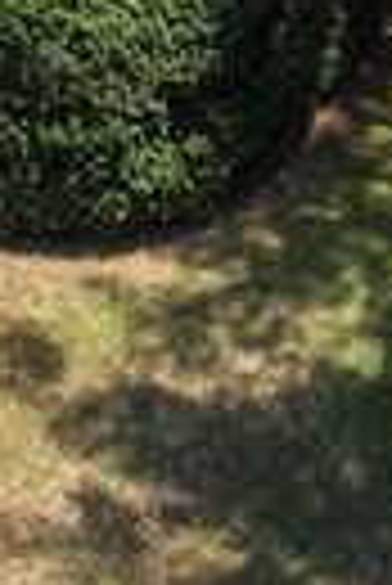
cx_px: -331
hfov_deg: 6.8
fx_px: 3209
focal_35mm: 197
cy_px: -961
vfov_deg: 9.1
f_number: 4
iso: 200
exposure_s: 1/2000
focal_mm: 12.29
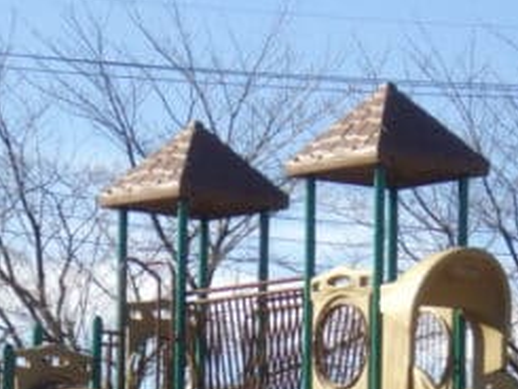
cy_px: 406
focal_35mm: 244
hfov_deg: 8.1
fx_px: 3653
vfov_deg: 6.1
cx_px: 284
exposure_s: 1/400
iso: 100
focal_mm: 18.6
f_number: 5.2
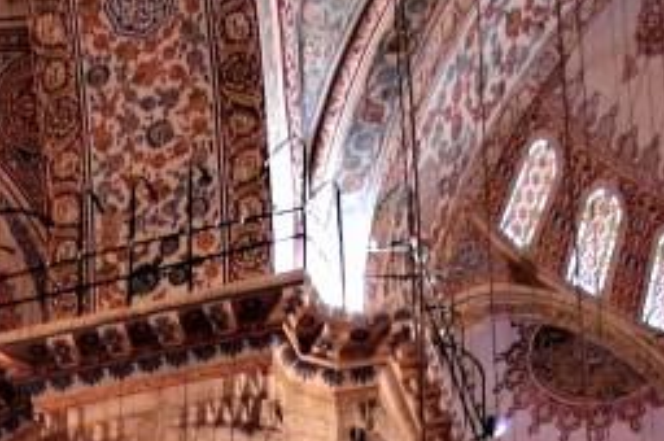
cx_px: 220
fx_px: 1842
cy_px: 885
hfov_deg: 20.4
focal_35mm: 100
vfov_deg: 12.1
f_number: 1.8
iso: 200
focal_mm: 5.2
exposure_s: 1/30
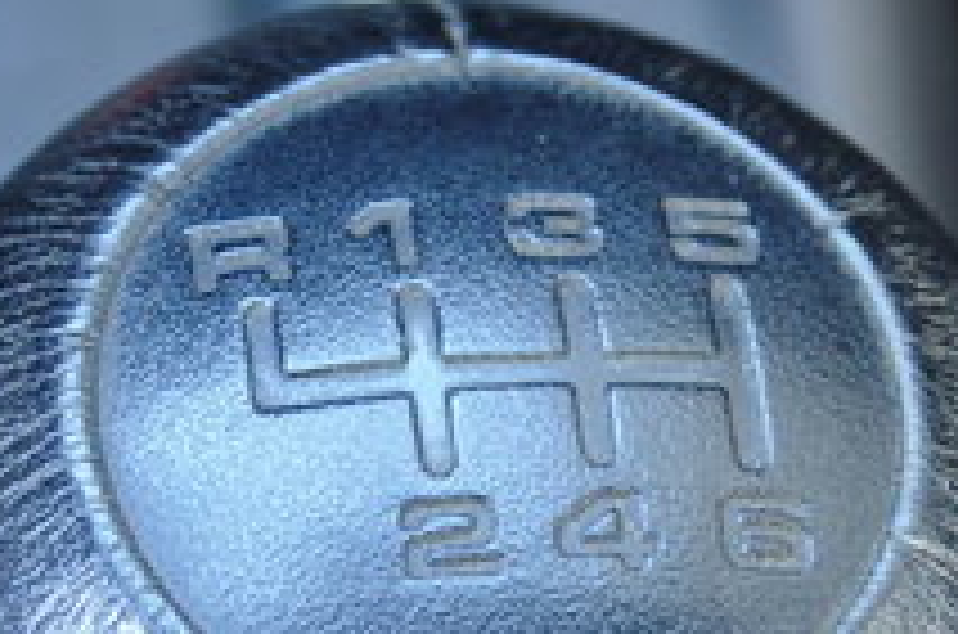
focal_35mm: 352
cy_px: 450
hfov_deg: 5.9
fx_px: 9341
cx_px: 513
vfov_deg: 3.9
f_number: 5
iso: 500
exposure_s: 1/6
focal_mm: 65
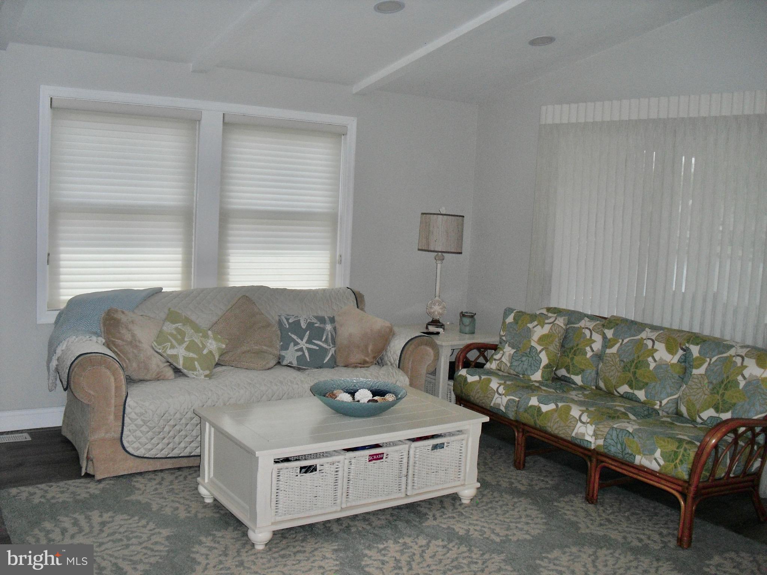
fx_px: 798
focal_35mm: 36
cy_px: 288
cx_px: 384
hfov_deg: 51.4
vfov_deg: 39.7
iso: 200
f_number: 3.1
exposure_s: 1/200
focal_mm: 6.3
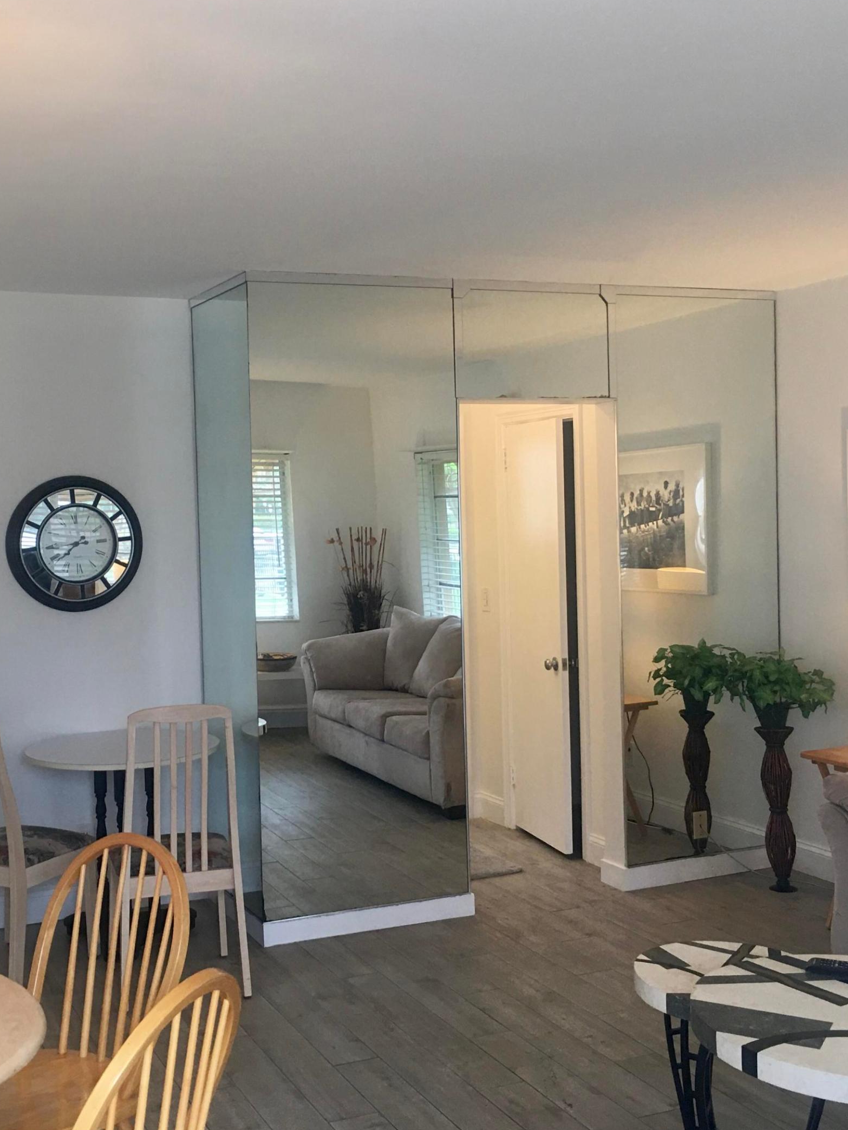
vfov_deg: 46.8
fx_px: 1307
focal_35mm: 40
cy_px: 560
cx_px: 330
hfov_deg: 35.8
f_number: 2.2
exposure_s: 1/30
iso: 32
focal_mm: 4.15
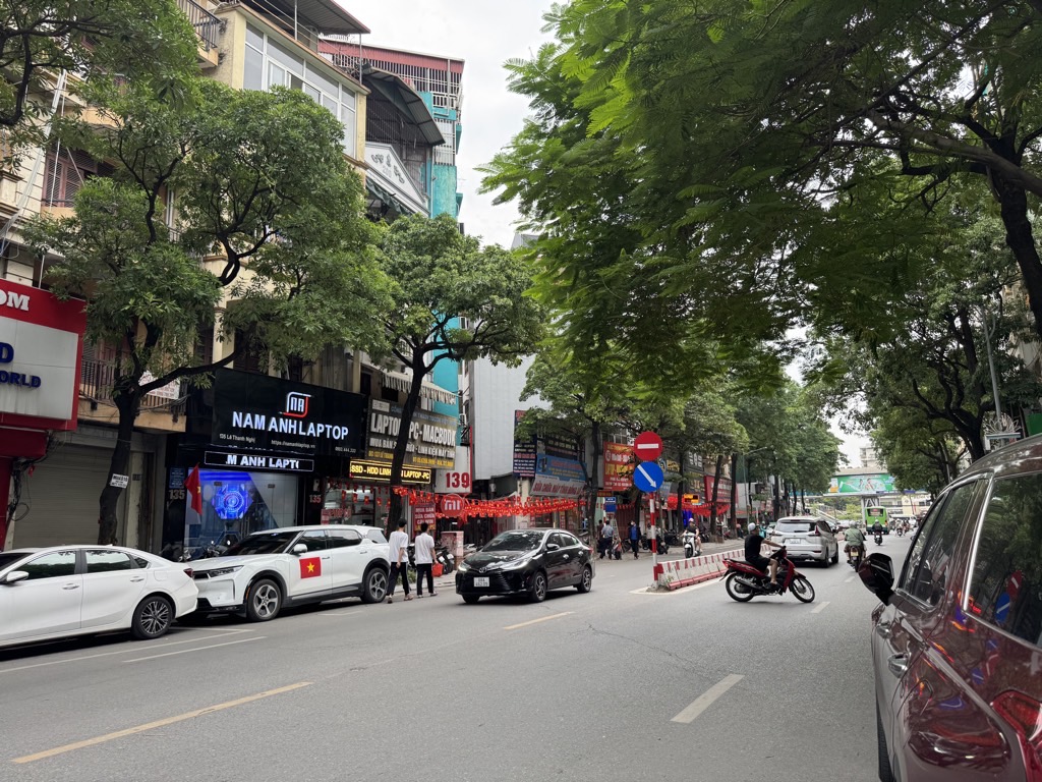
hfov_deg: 71.6
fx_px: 722
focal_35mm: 24
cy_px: 391
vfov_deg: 56.8
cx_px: 521
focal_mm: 6.76
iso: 64
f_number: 1.78
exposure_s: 1/146
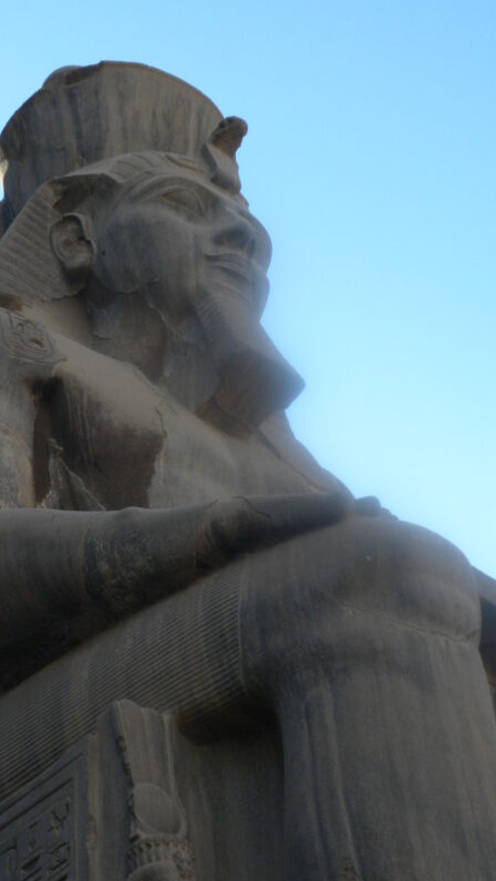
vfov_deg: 31.9
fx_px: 1542
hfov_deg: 18.3
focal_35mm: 66
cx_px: 190
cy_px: 440
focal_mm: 10.7
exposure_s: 1/440
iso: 179
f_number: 4.7
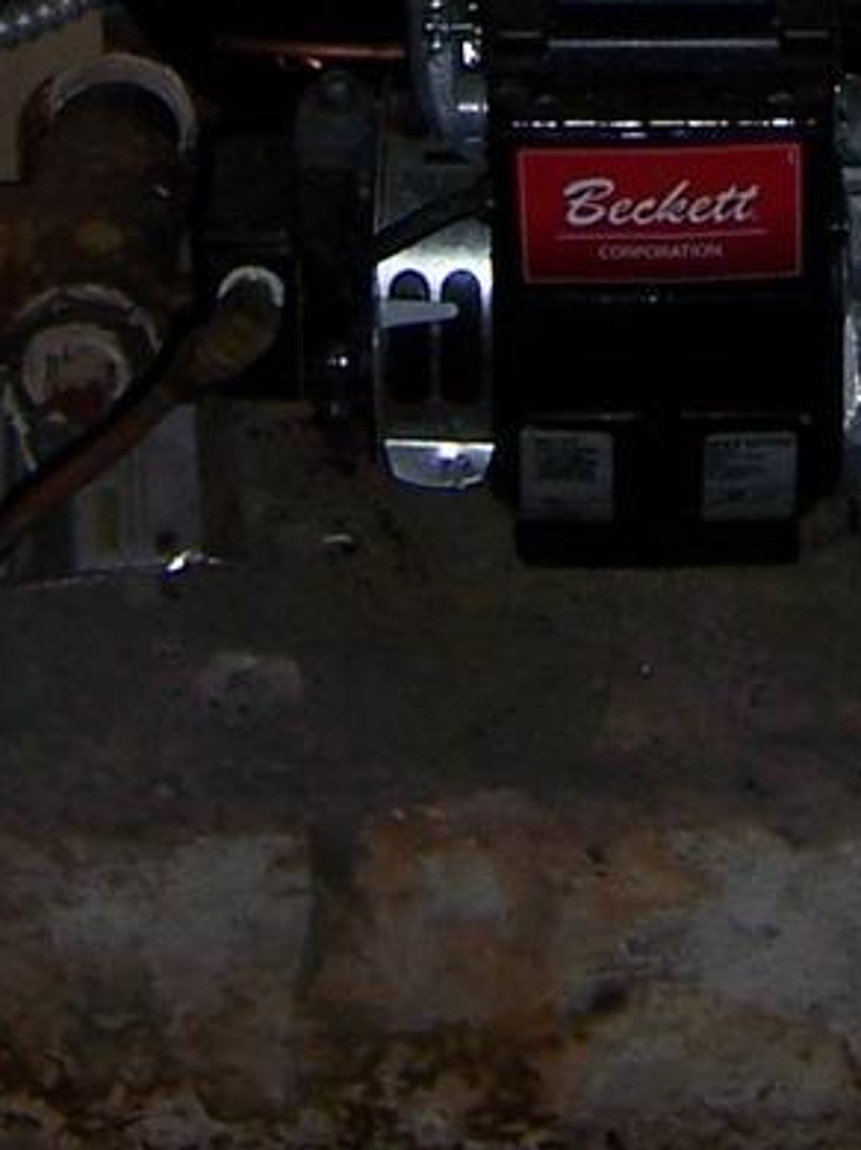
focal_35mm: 130
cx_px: 681
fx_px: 4316
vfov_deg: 14.0
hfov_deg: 11.4
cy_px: -684
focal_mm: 5.5
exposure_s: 1/60
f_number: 2.8
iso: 80
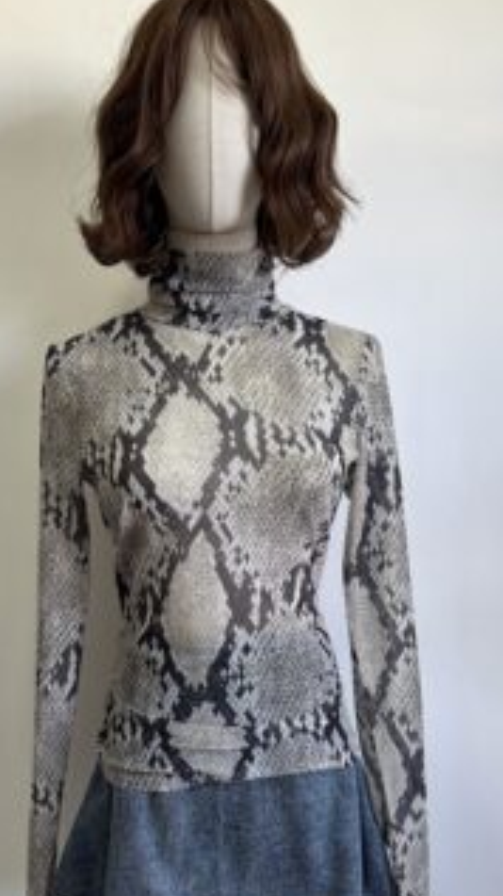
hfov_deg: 35.5
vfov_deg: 59.3
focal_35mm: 33
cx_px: 209
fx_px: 784
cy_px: 506
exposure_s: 1/120
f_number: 1.78
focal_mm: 6.76
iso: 200
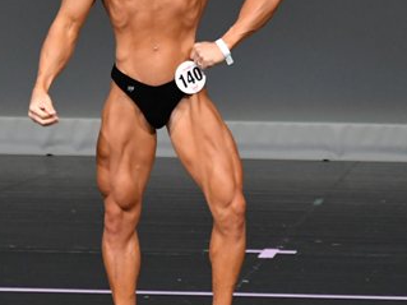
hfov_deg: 2.5
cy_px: 133
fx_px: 9473
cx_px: 216
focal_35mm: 806
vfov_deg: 1.8
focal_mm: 230
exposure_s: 1/400
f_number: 5.6
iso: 4000
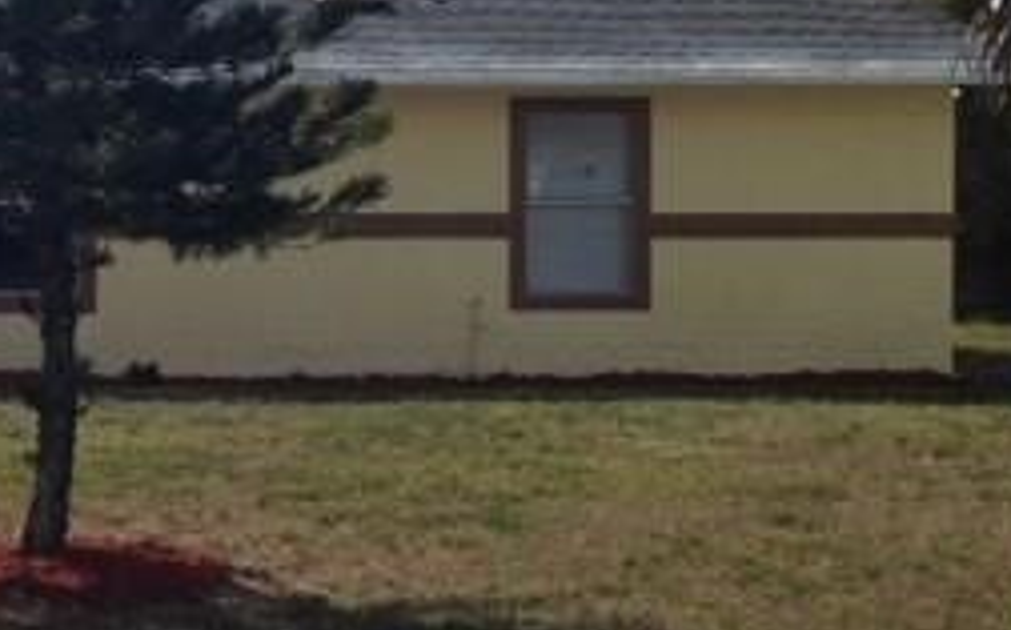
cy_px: 213
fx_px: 2450
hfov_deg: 22.1
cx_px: -88
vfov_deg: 14.6
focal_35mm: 89
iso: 50
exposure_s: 1/3012
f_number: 2.4
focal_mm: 4.12
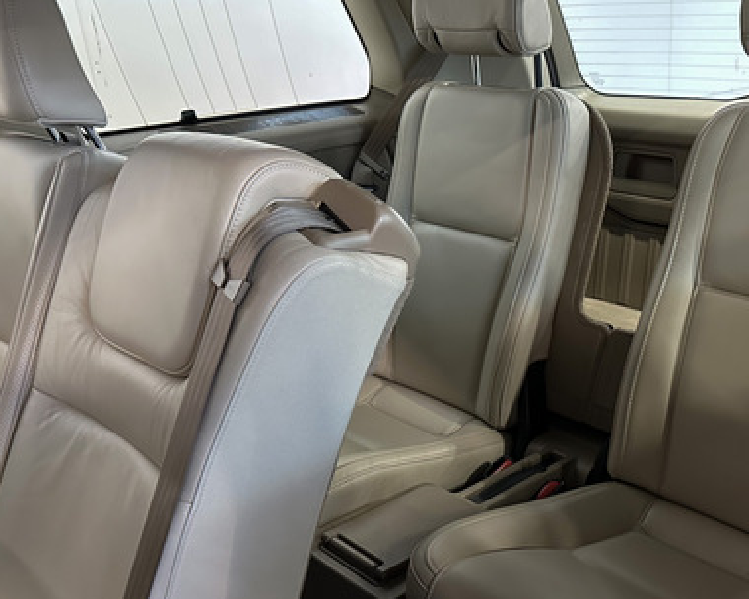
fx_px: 820
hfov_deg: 47.4
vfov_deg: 39.8
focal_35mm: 37
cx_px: 552
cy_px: 378
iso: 800
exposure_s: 1/33
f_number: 1.78
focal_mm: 6.86
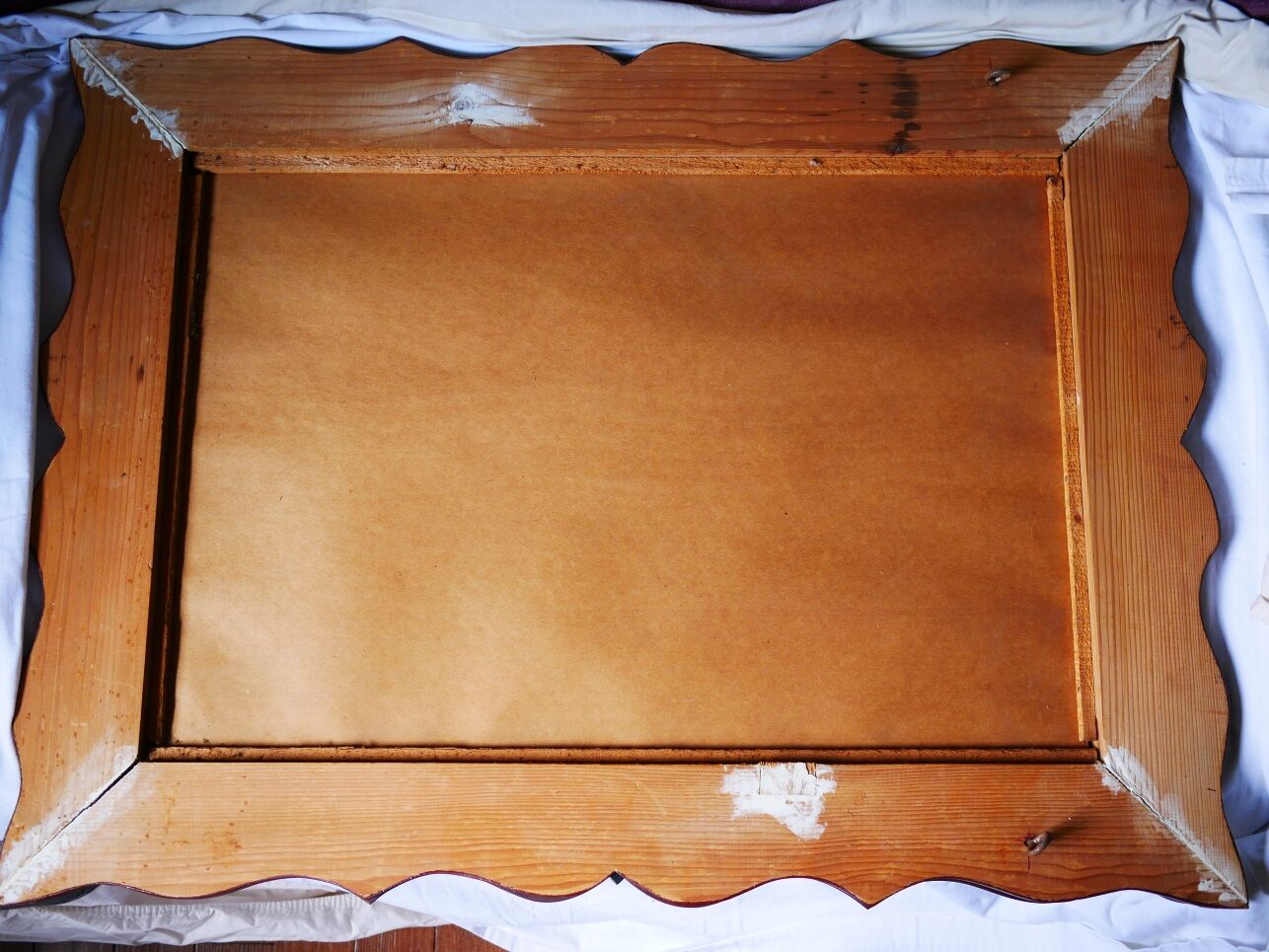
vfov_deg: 36.0
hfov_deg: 46.8
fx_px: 1467
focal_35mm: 40
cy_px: 476
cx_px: 634
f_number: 2.2
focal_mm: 20
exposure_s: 1/200
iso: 200
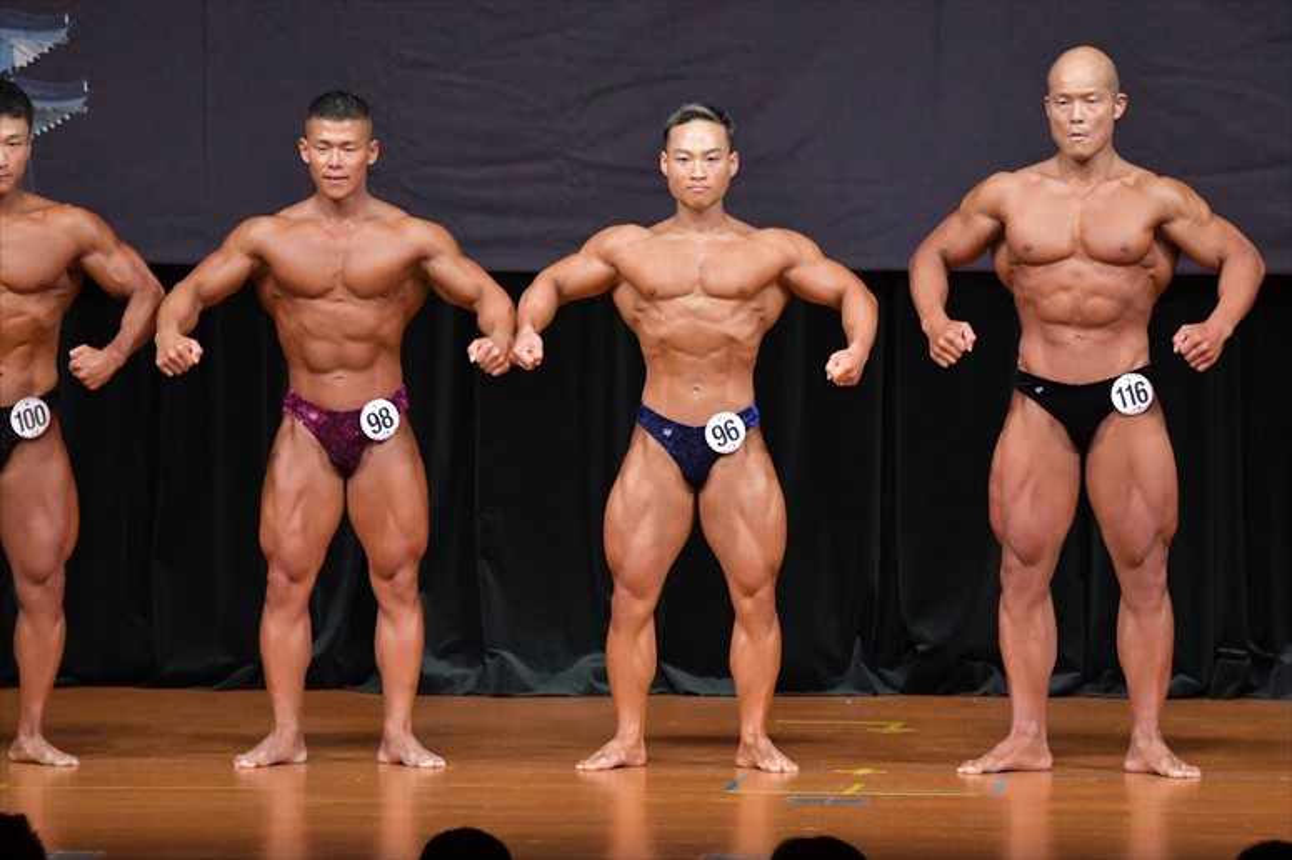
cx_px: 646
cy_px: 430
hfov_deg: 7.2
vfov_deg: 4.8
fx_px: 10223
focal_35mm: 285
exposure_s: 1/400
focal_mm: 190
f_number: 5.6
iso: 5000
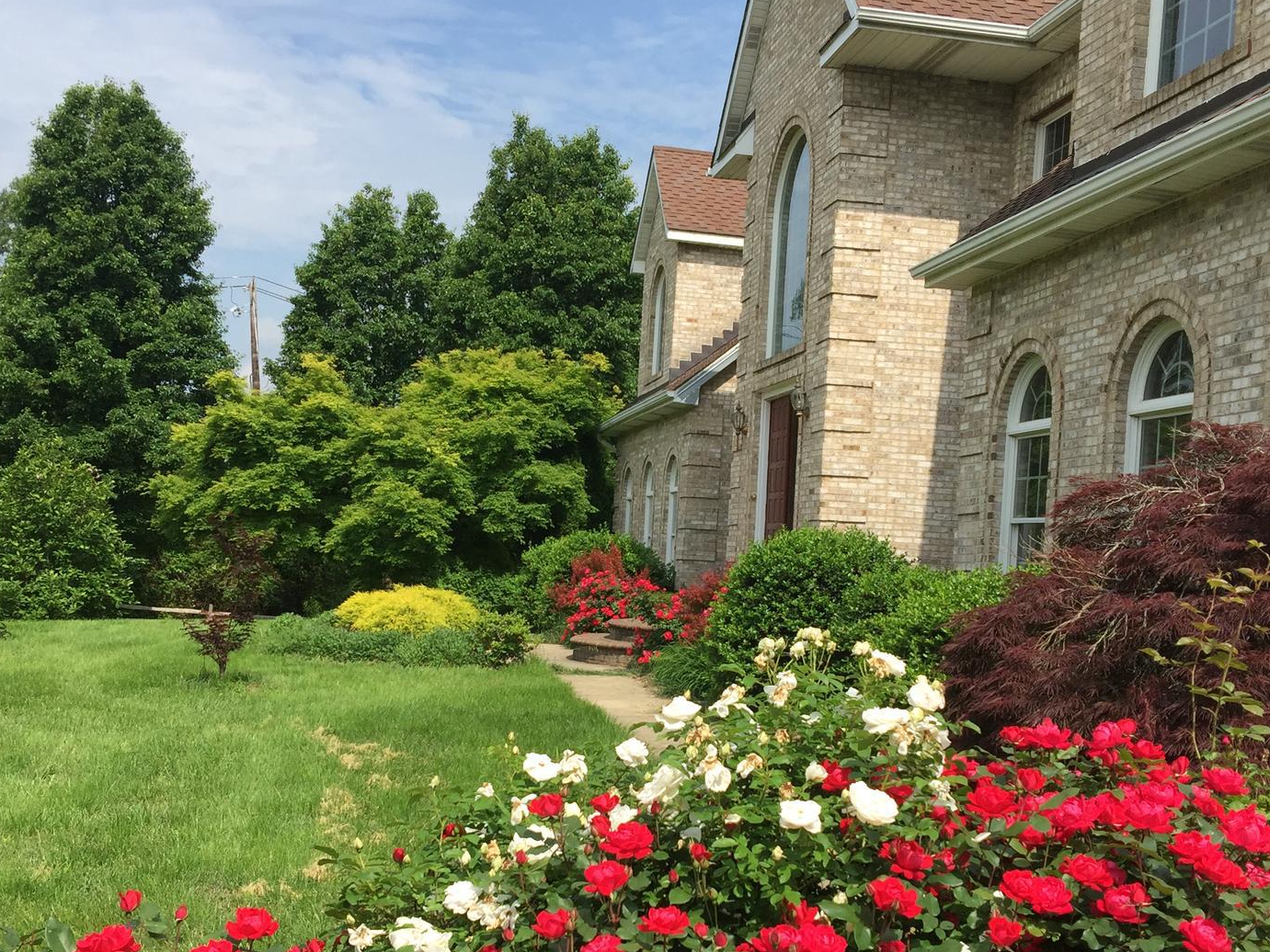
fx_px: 1578
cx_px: 650
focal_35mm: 43
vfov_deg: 33.3
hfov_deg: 43.8
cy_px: 628
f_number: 2.2
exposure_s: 1/1980
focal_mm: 4.15
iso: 32
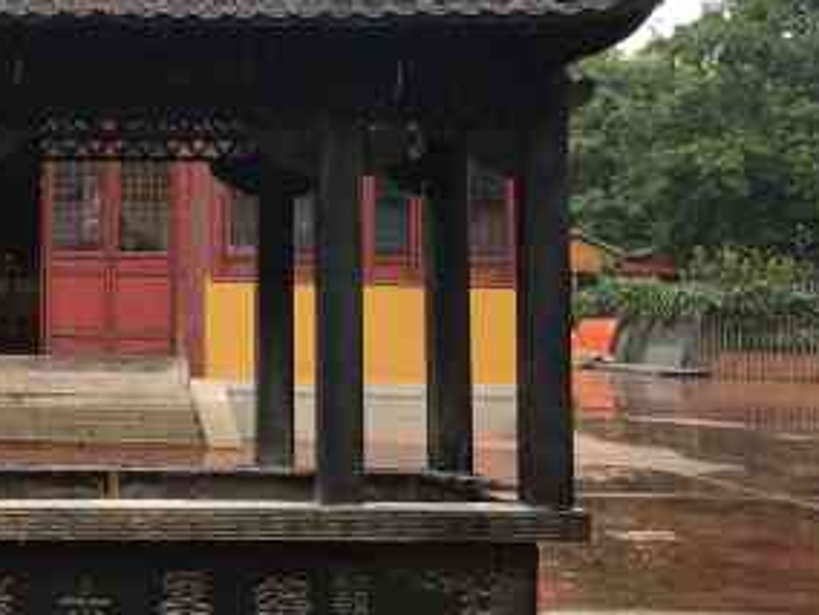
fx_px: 1633
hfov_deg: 26.5
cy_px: 264
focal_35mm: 69
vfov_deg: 21.3
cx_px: -23
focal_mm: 3.99
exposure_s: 1/337
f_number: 1.8
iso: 20
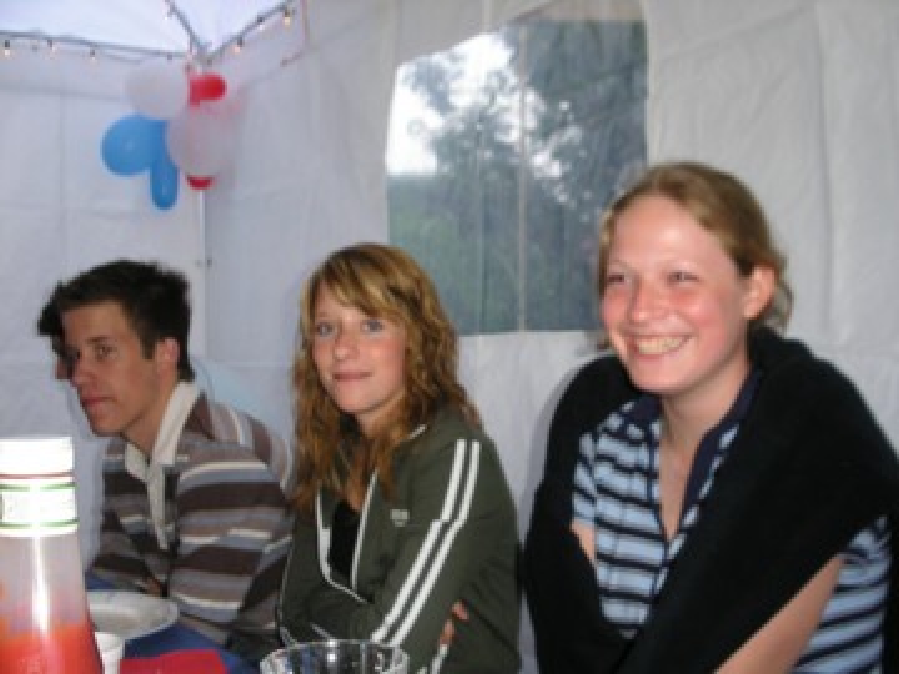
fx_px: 987
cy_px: 337
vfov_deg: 37.7
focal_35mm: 38
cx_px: 450
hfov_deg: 49.0
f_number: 2.8
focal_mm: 7.8
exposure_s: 1/45
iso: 200
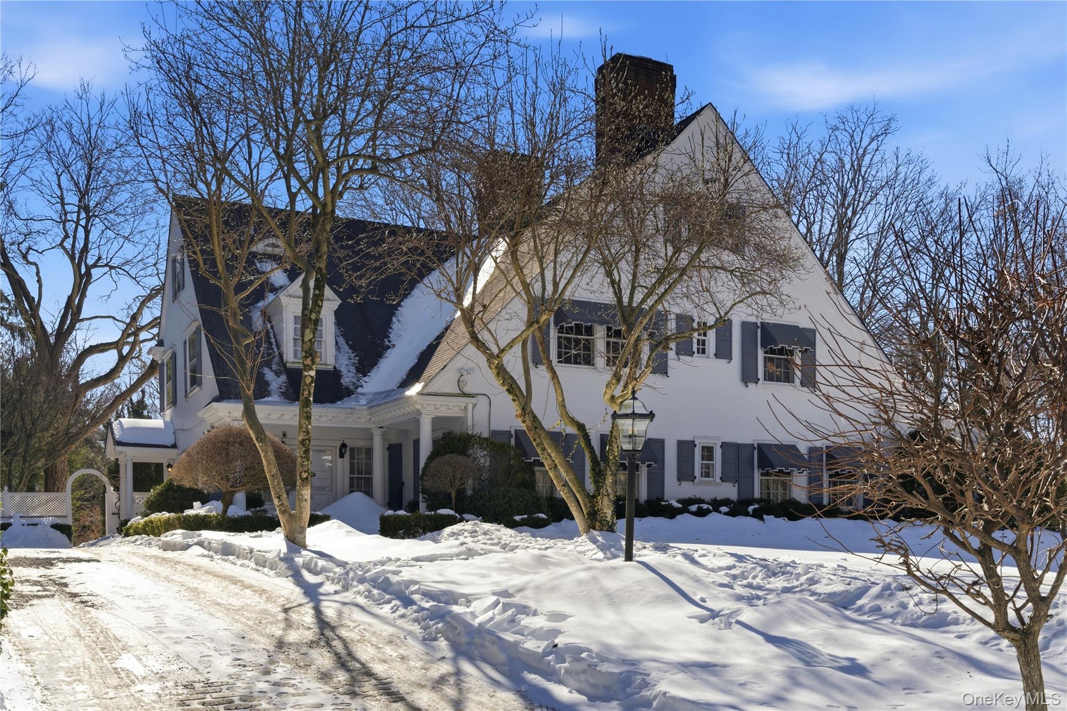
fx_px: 1037
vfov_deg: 37.8
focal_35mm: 35
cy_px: 356
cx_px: 534
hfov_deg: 54.4
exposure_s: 1/2500
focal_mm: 35
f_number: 9
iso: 250
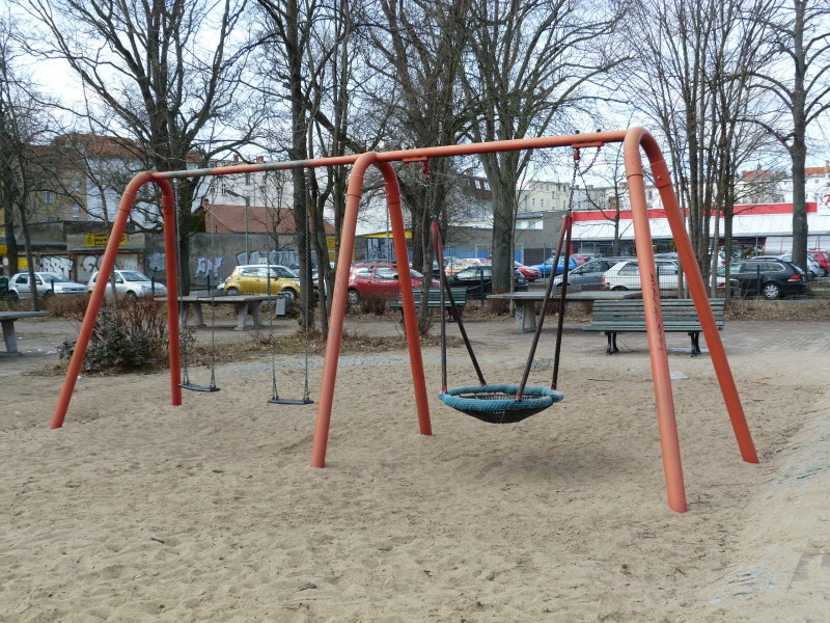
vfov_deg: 36.8
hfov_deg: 47.9
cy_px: 312
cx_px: 415
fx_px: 935
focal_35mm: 39
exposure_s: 1/200
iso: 80
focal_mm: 7.1
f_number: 4
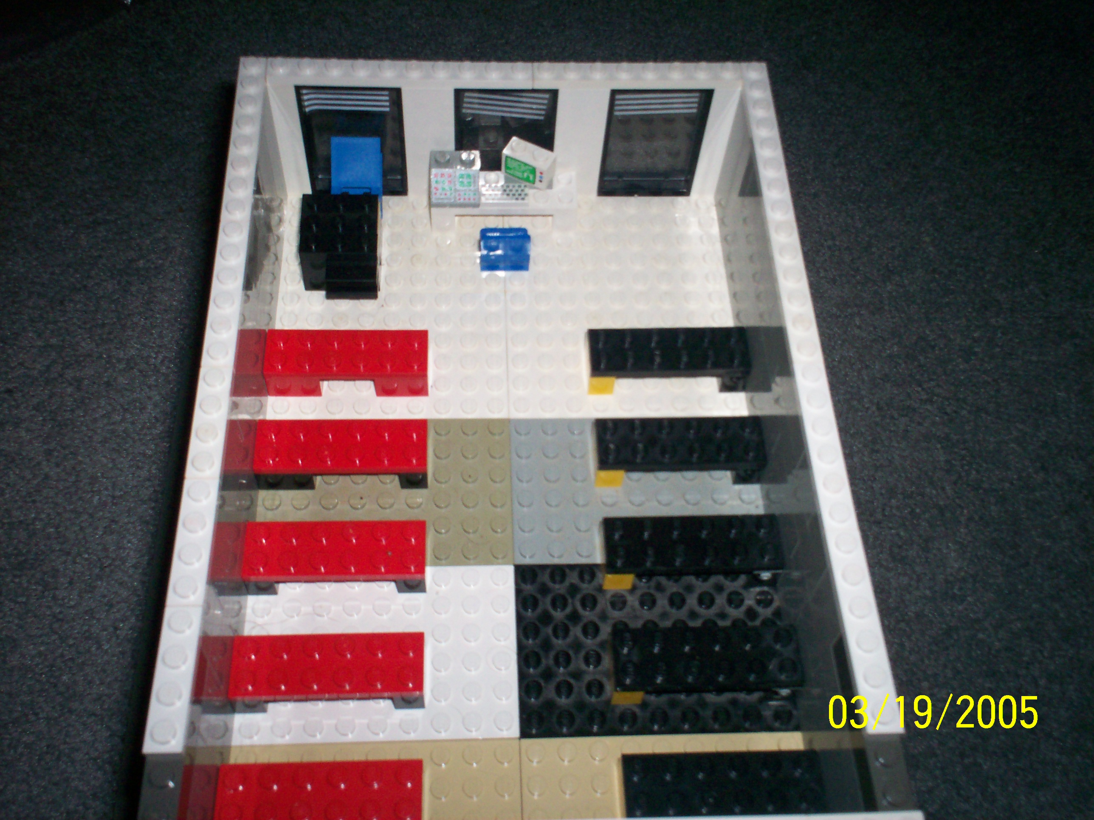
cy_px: 410
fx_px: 1138
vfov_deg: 39.7
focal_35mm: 36
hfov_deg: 51.4
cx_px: 547
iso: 140
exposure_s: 1/60
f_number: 4.5
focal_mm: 6
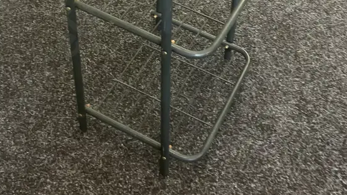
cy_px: -55
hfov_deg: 37.1
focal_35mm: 56
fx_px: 515
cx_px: 143
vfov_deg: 19.8
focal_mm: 3.99
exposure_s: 1/33
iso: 250
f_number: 1.8
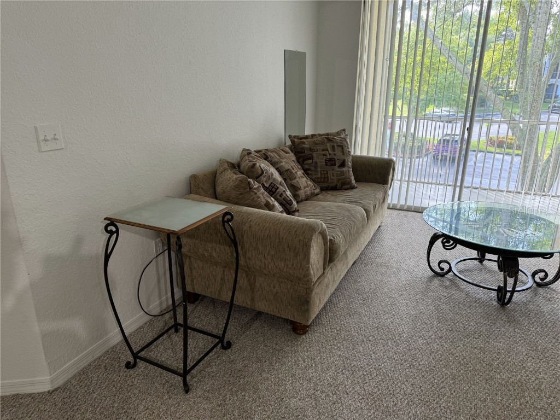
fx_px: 388
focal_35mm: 24
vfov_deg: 56.8
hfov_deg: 71.6
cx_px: 280
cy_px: 210
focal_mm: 6.76
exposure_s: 1/60
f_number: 1.78
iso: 125
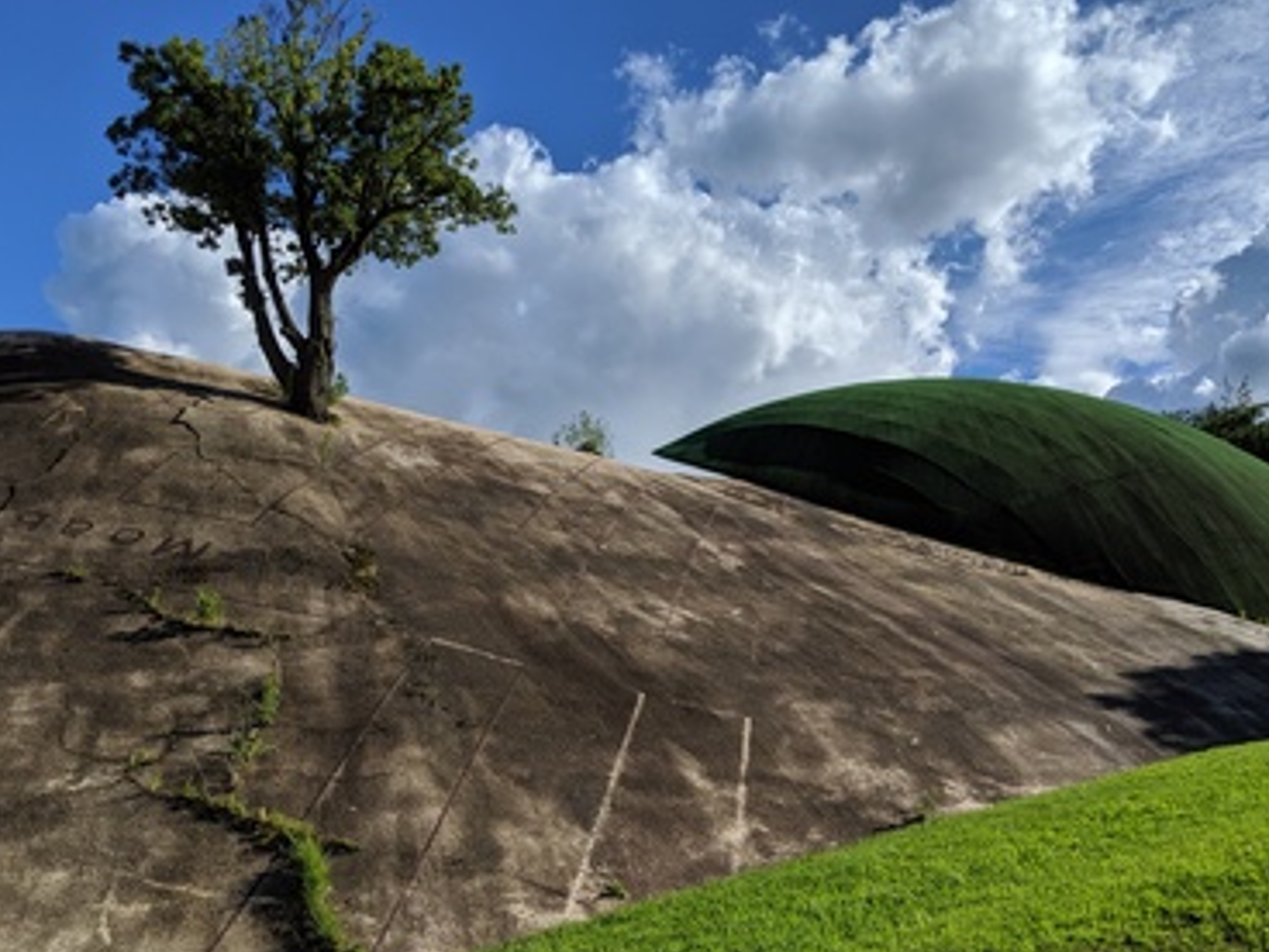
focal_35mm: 33
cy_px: 523
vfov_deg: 42.9
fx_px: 1210
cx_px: 641
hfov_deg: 55.4
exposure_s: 1/5882
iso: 58
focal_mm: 4.44
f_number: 1.8
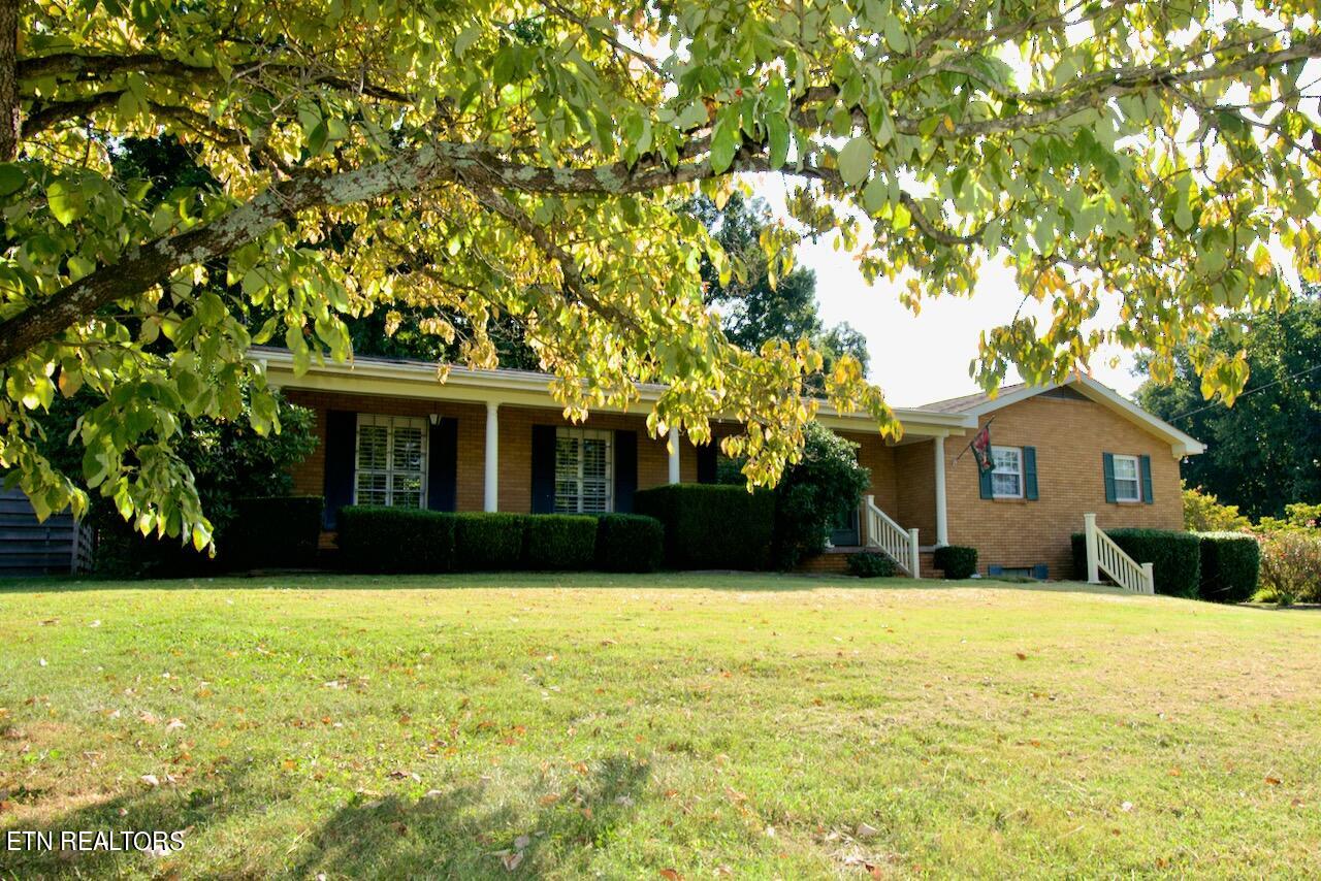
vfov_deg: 56.2
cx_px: 660
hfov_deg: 77.3
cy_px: 440
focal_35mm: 22
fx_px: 826
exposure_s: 1/200
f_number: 9
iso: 100
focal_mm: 15
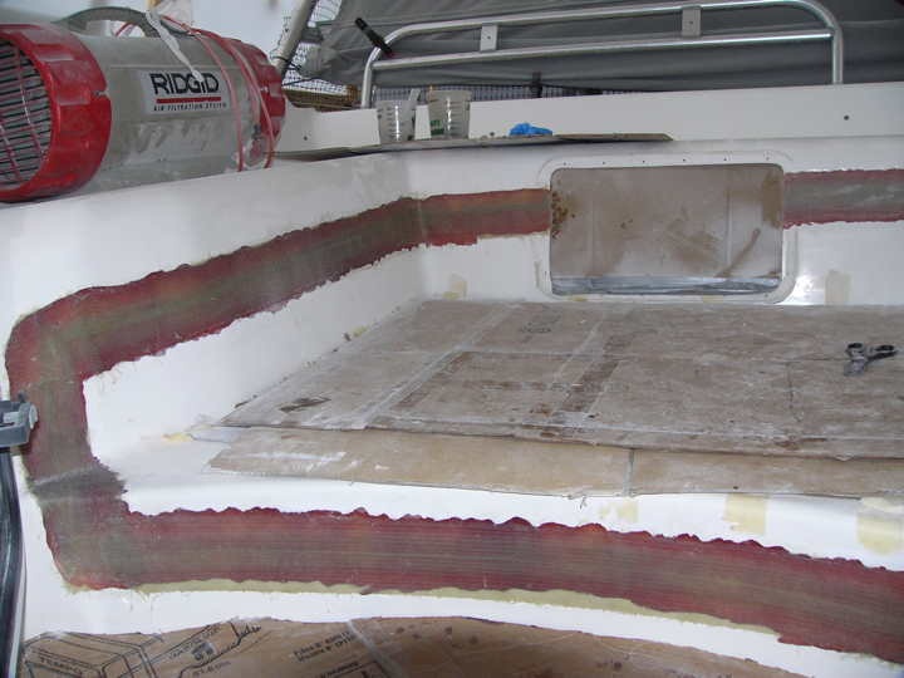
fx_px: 940
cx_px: 452
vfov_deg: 39.7
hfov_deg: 51.4
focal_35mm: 36
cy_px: 339
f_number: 2.8
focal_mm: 6
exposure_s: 1/60
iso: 200
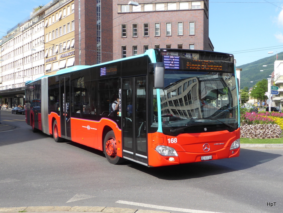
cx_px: 142
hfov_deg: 61.6
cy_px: 106
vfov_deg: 48.3
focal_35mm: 29
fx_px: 237
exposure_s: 1/400
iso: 80
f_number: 3.5
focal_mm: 5
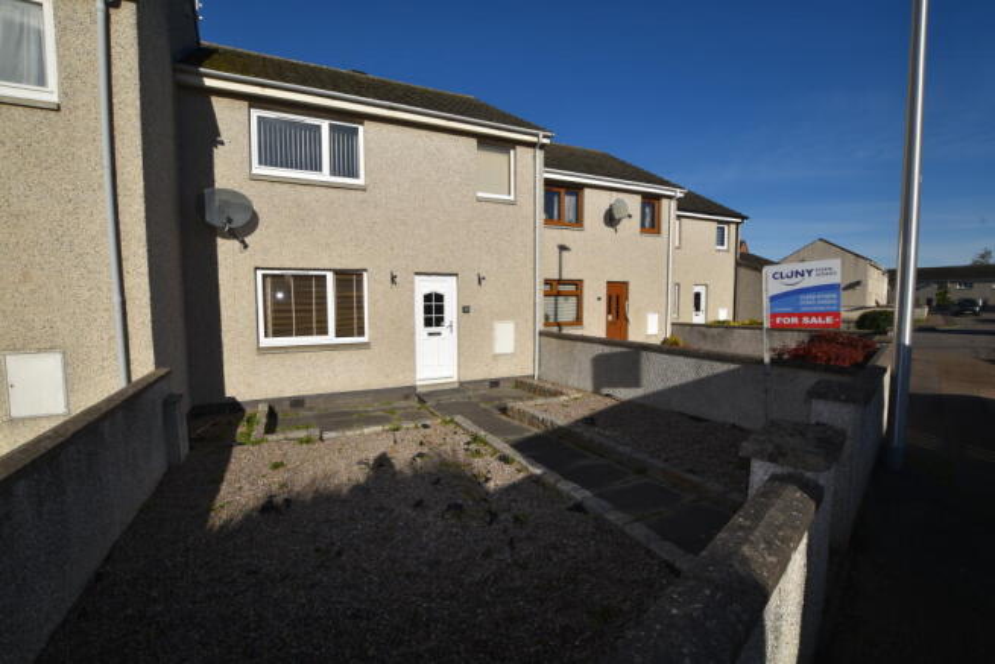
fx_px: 415
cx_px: 498
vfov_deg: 77.4
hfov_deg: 100.4
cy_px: 332
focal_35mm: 15
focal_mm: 10
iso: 100
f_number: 13
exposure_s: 1/200
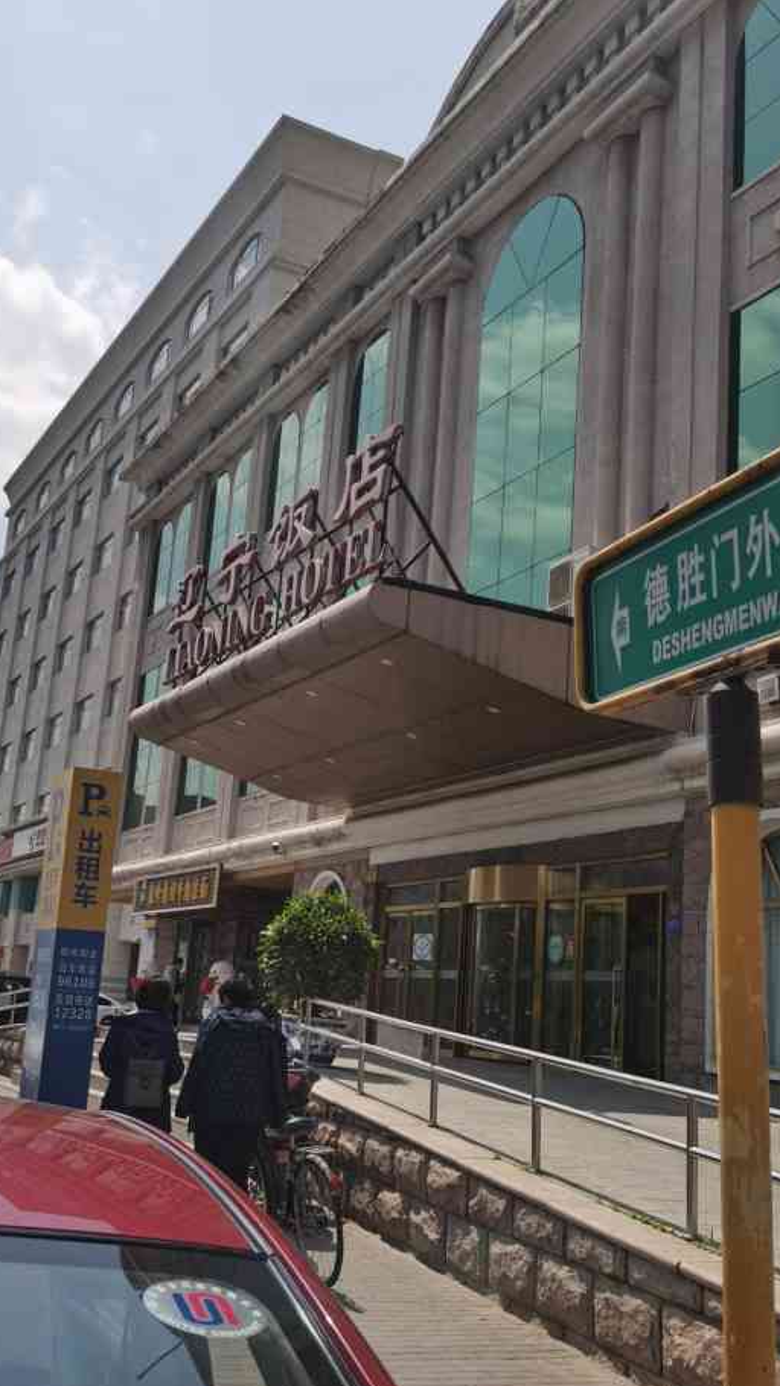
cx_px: 279
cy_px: 682
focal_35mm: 38
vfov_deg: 52.8
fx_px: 1397
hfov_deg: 31.0
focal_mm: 5.56
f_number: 1.6
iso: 50
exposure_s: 1/10000
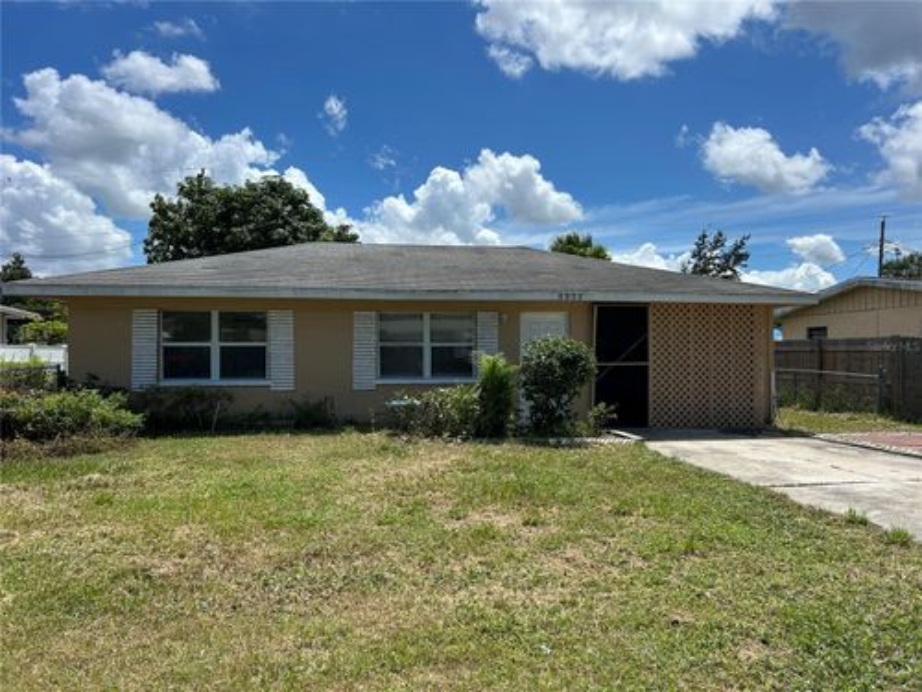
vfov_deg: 53.1
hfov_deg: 67.3
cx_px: 461
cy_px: 346
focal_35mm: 26
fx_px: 693
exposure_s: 1/5319
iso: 50
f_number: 1.5
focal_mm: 5.7
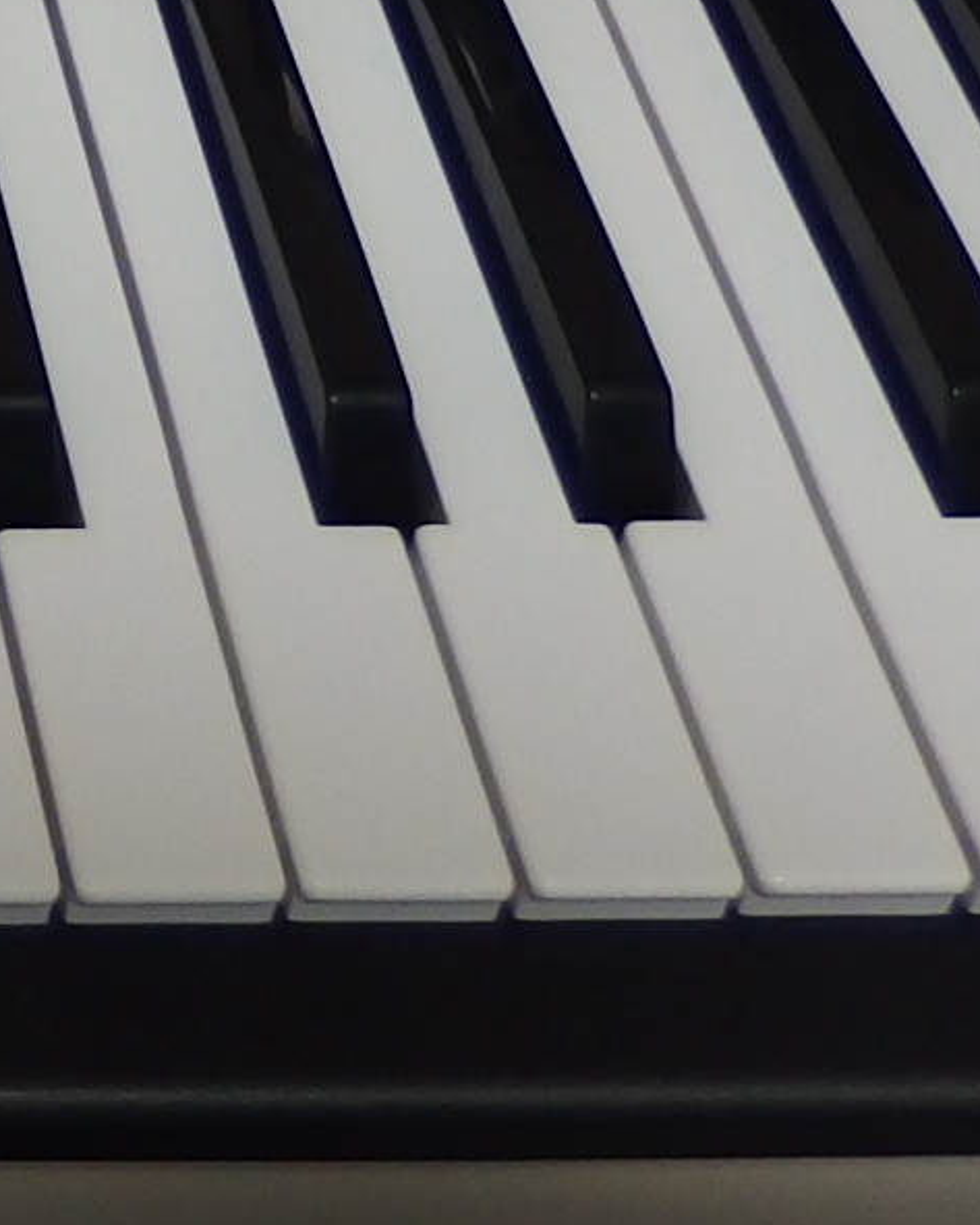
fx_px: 3806
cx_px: -1117
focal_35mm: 105
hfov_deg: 12.5
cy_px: -508
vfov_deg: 16.9
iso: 200
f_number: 1.8
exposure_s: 1/60
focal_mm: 4.7
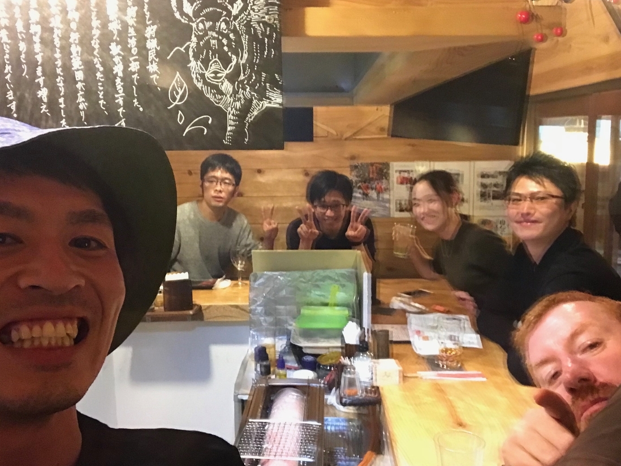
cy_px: 232
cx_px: 333
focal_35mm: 35
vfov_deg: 40.7
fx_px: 628
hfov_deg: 52.6
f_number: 2.2
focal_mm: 2.87
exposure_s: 1/15
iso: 320
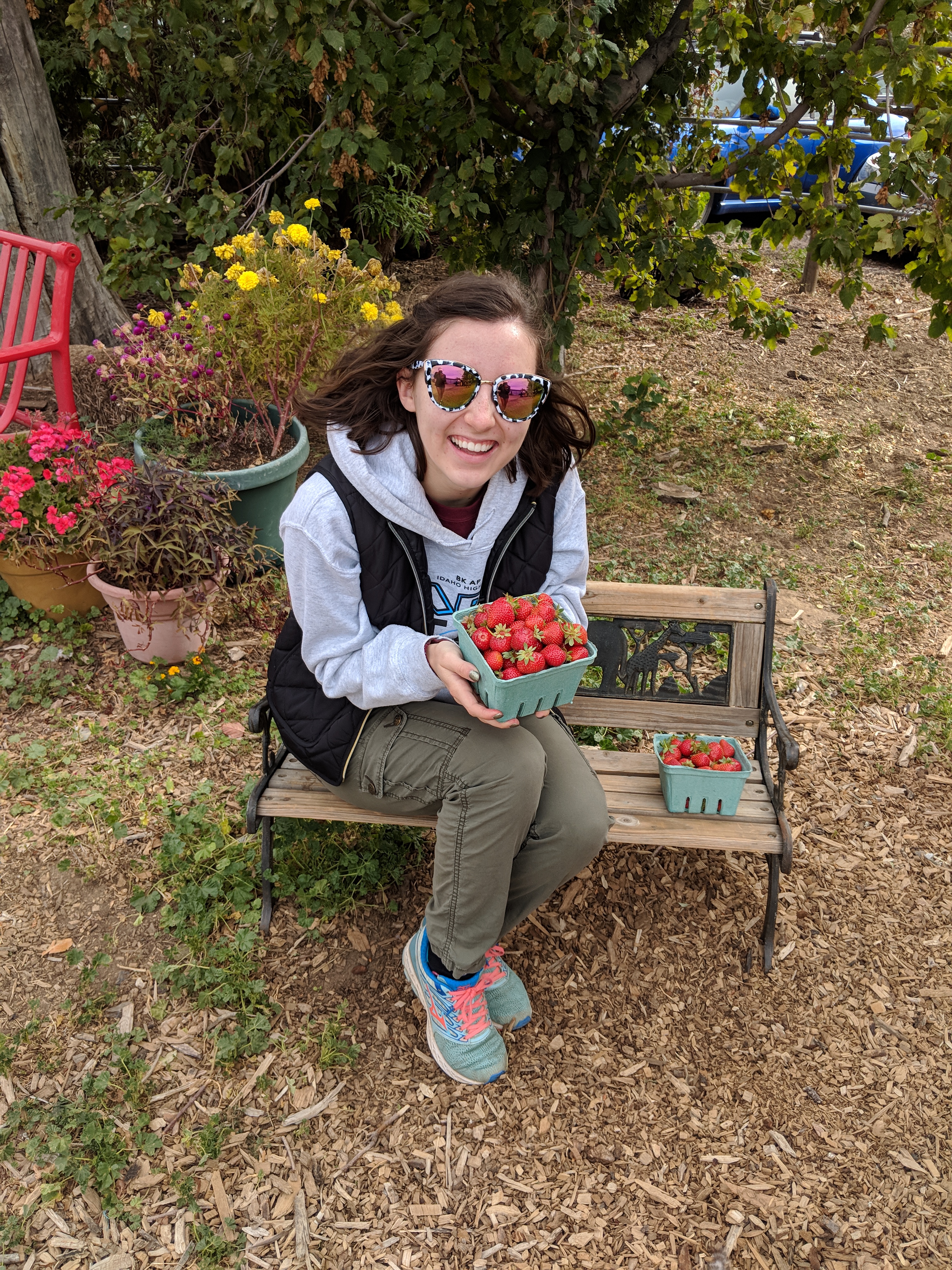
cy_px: 635
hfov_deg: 51.4
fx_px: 990
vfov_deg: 65.3
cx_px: 476
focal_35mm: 27
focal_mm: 4.44
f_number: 1.8
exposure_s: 1/1064
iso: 54
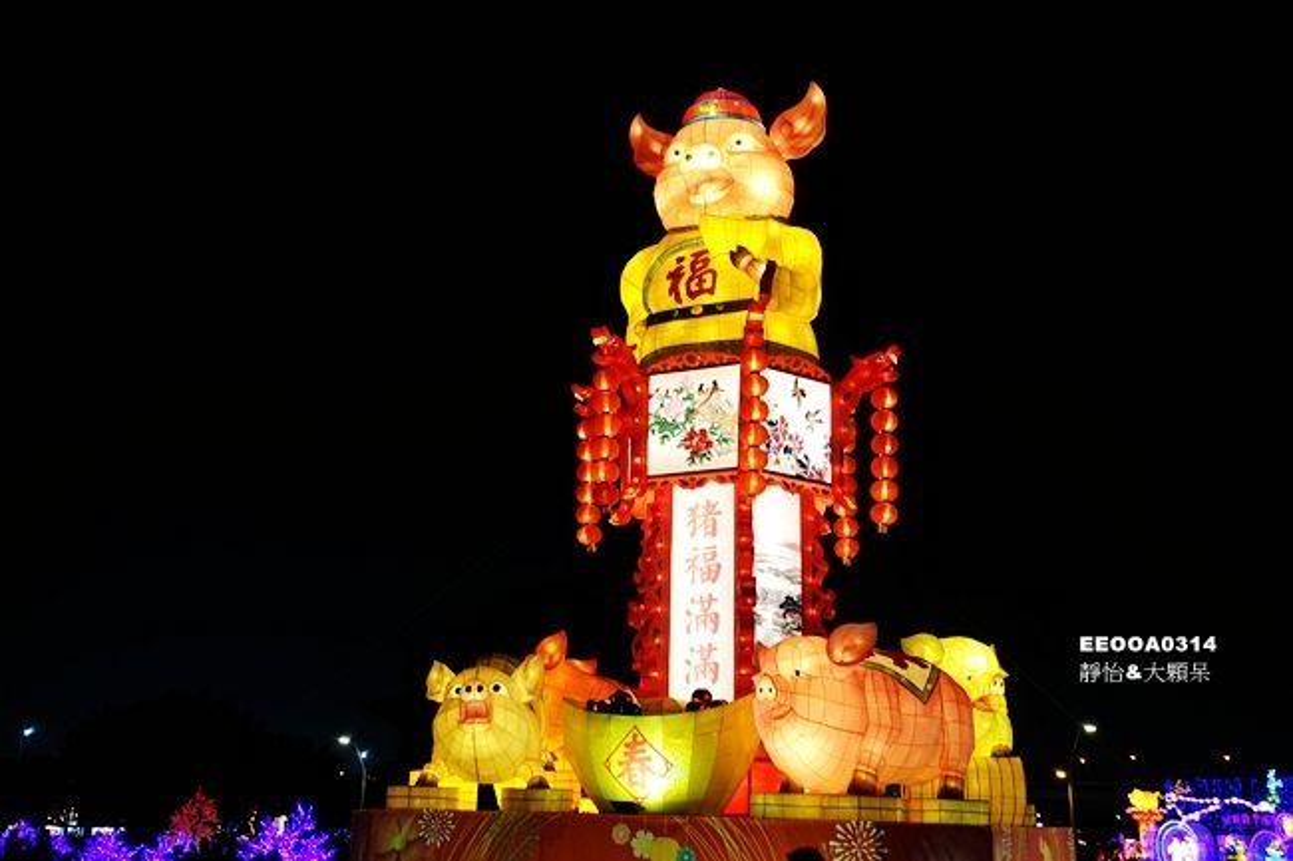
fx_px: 1364
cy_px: 430
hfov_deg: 50.7
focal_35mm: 38
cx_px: 646
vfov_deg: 35.0
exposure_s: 1/60
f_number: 2.8
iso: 640
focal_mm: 14.1
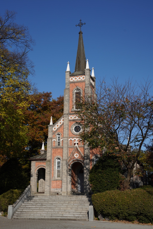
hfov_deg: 28.7
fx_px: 299
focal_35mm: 47
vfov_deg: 41.9
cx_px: 76
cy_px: 114
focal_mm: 47
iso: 100
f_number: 7.1
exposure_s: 1/667
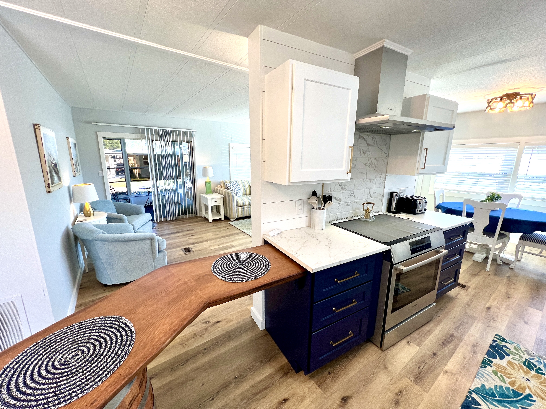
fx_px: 205
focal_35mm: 13
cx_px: 273
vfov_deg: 89.9
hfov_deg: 106.2
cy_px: 204
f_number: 1.8
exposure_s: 1/120
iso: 64
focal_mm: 1.57
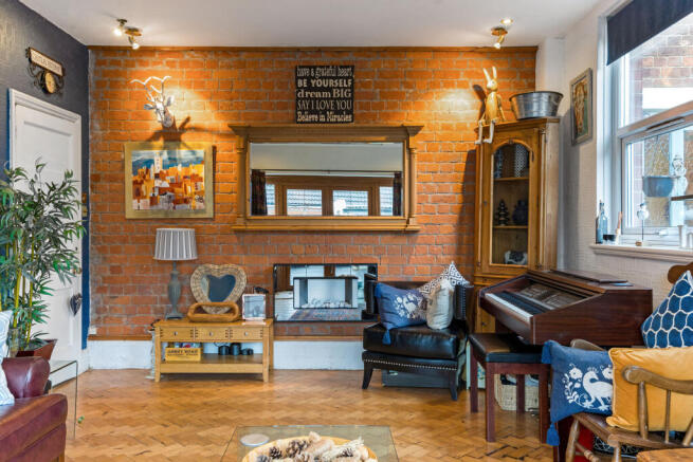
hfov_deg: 60.3
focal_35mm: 31
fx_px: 597
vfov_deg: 42.3
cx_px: 346
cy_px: 231
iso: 640
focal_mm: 31
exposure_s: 1/3
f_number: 10
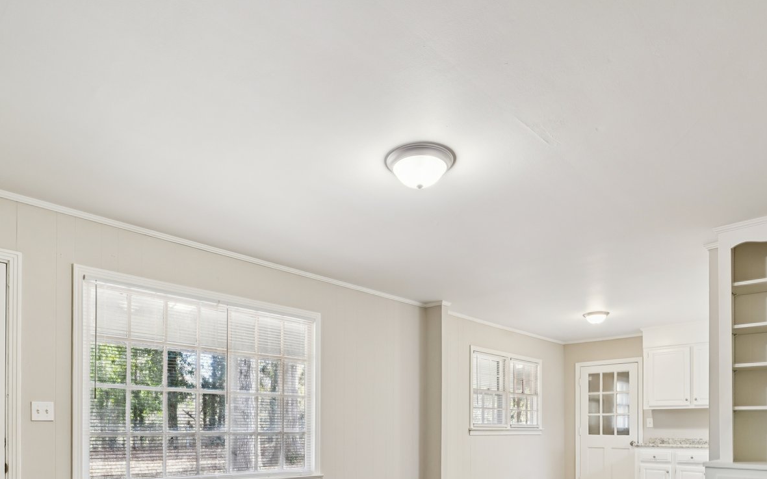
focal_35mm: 23
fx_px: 481
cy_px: 431
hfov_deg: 77.2
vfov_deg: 47.6
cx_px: 374
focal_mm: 13
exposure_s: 1/10
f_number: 8
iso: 400
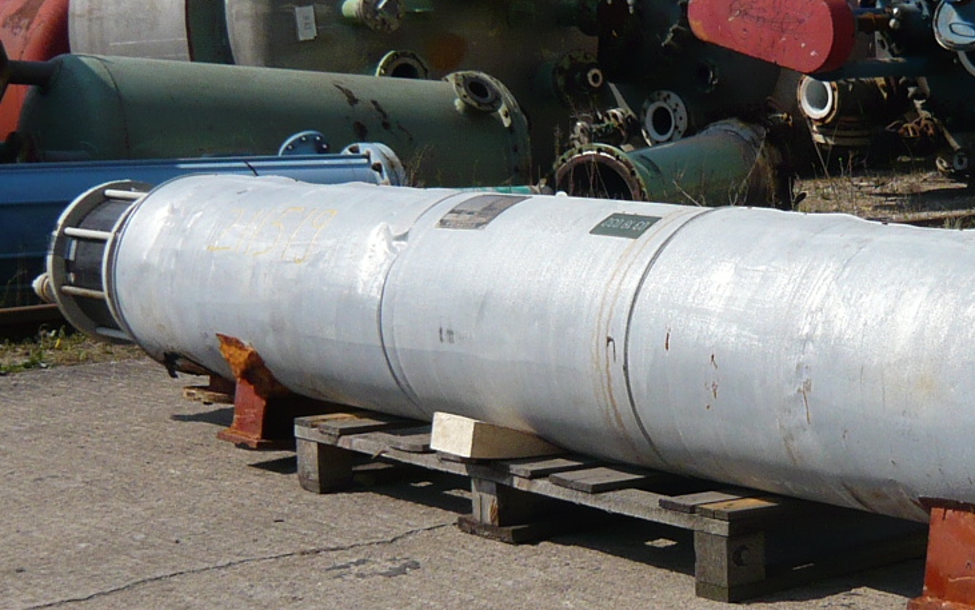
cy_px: 351
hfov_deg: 25.8
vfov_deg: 16.7
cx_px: 834
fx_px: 2073
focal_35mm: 78
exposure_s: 1/250
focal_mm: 4.6
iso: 100
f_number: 8
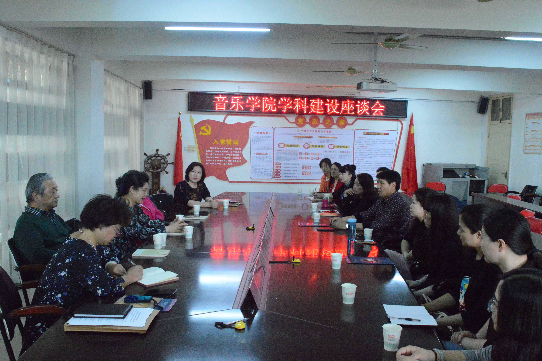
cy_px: 180
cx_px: 271
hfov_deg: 59.5
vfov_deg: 41.6
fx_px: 474
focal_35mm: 32
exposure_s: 1/400
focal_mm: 21
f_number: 10
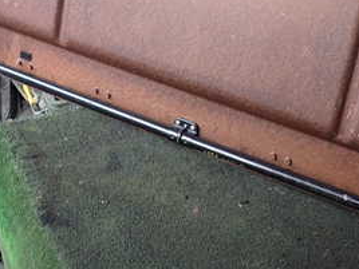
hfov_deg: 33.7
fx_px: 581
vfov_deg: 24.9
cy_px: 4
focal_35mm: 56
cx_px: 267
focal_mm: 4.5
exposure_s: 1/60
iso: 125
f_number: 2
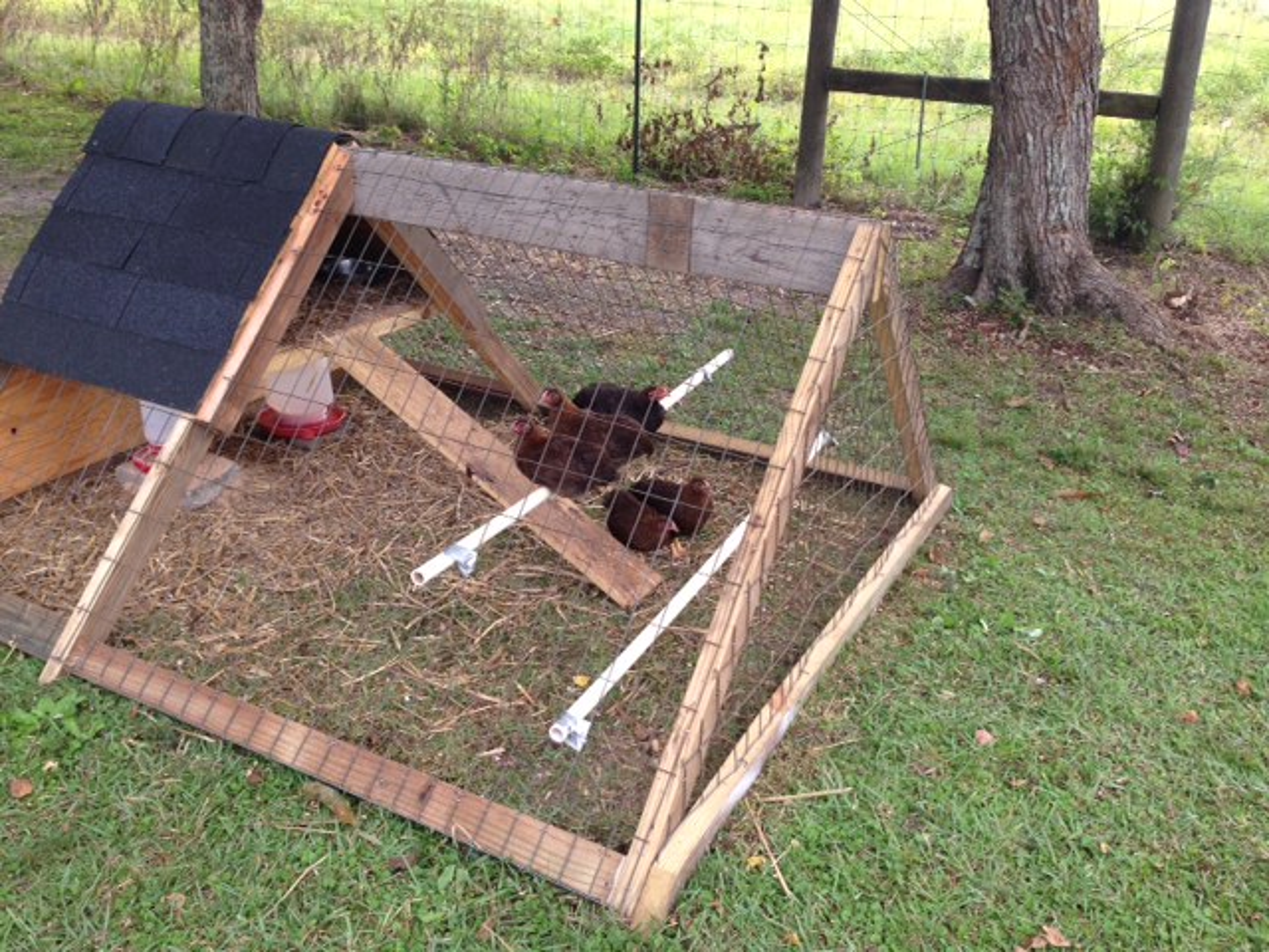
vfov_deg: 42.9
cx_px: 634
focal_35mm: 33
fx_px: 1210
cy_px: 476
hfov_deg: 55.4
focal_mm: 4.12
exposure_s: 1/197
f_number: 2.4
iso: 50
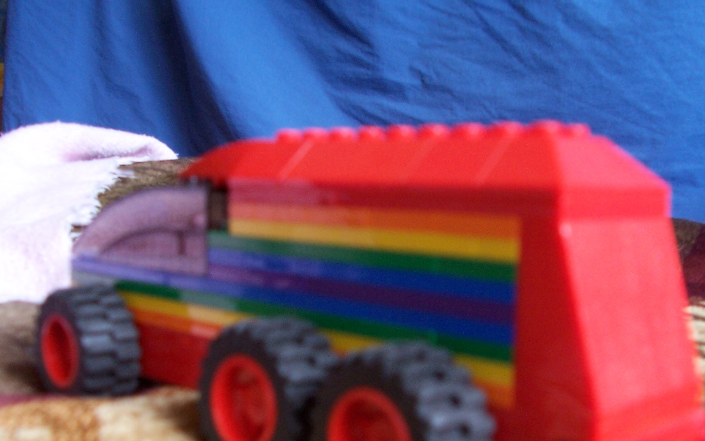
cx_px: 376
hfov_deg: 43.5
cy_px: 314
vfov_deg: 27.7
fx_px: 884
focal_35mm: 46
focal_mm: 6
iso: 140
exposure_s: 1/10
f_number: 2.8
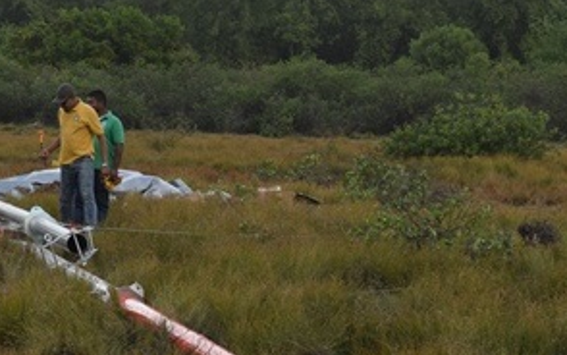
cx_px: 162
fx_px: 2365
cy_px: 177
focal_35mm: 153
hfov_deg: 13.6
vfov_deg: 8.6
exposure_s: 1/200
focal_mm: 46
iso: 100
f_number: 7.1
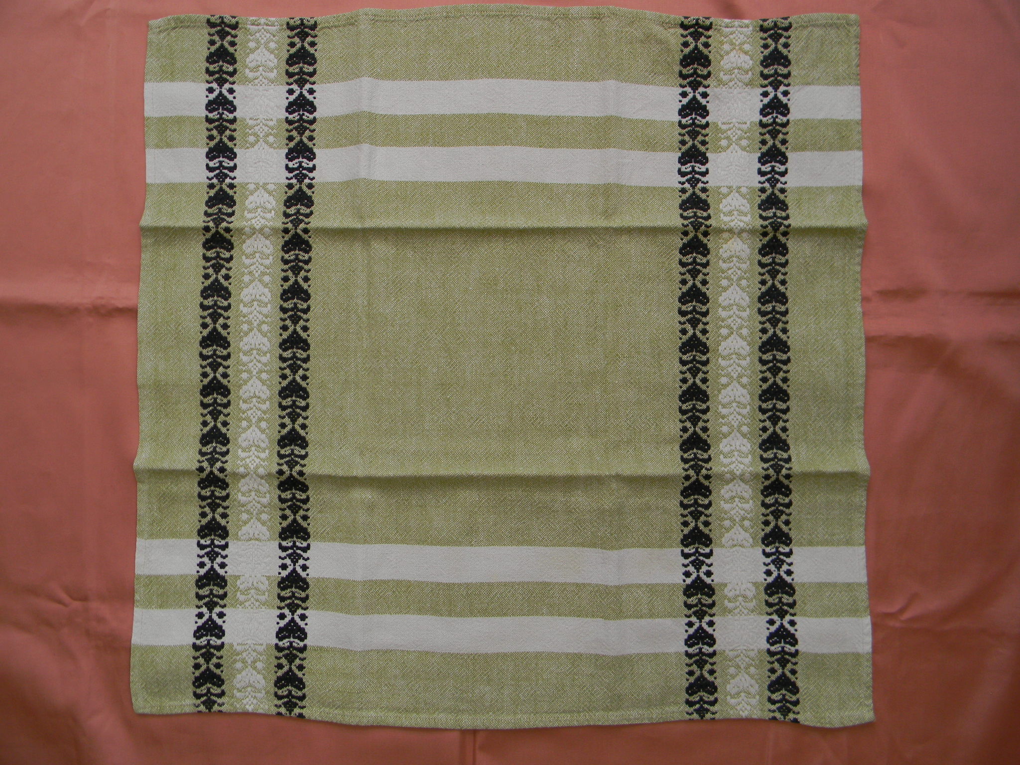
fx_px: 825
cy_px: 382
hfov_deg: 63.4
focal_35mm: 28
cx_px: 510
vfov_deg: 49.7
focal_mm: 5
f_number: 3.5
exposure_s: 1/132
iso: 80
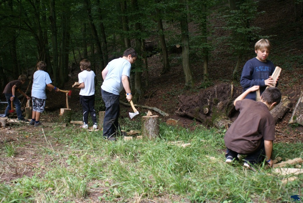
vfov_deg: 40.1
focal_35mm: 33
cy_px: 102
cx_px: 152
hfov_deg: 57.2
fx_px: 278
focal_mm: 22
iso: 125
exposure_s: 1/160
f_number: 4
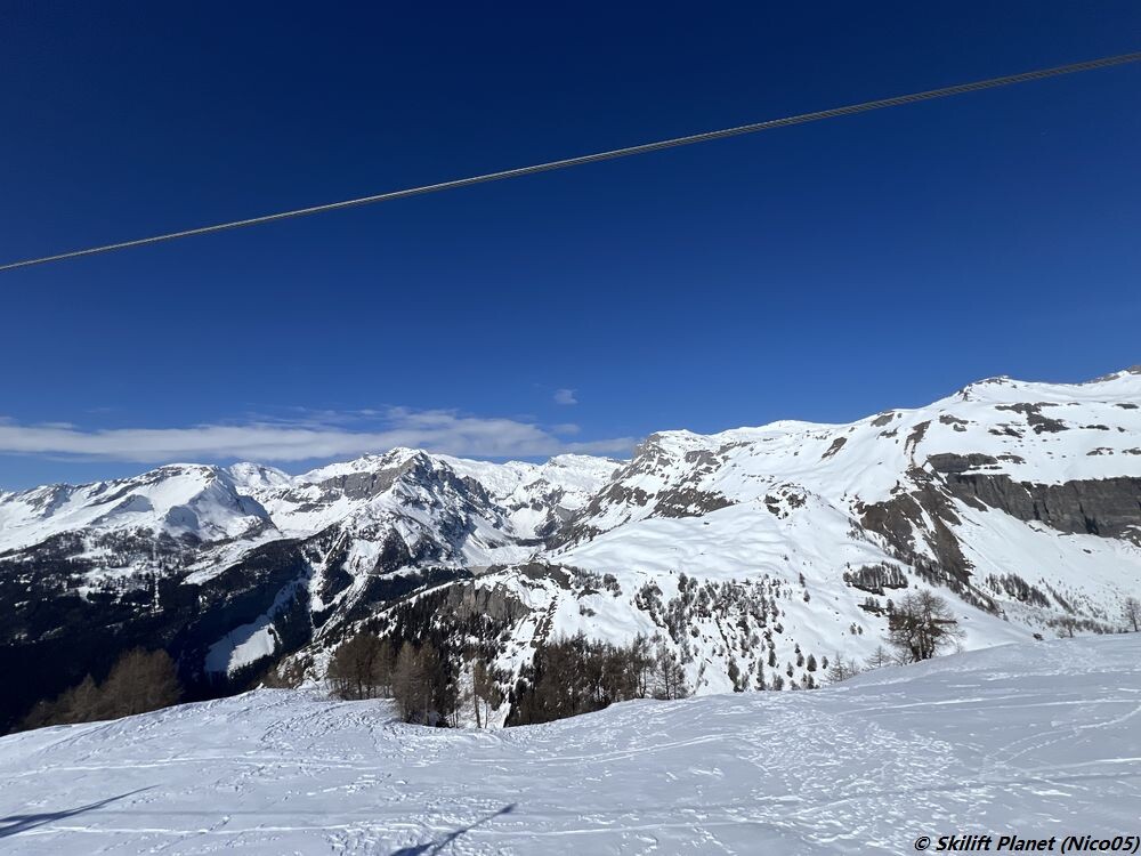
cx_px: 570
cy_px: 428
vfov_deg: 89.9
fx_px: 429
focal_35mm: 13
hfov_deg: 106.2
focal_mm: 1.57
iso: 32
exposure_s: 1/6944
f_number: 1.8
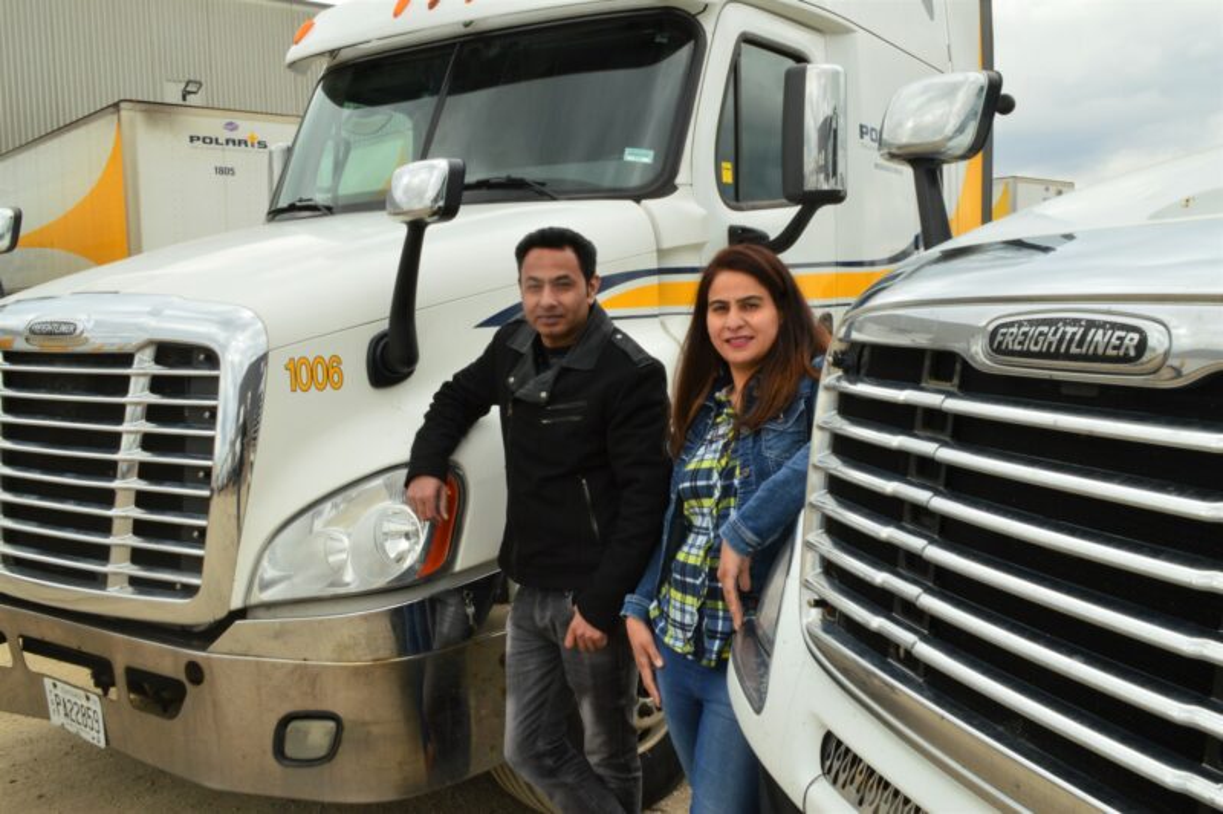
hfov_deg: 57.3
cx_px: 612
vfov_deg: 39.9
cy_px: 407
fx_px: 1120
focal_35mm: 33
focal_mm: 22
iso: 200
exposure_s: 1/25
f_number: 22
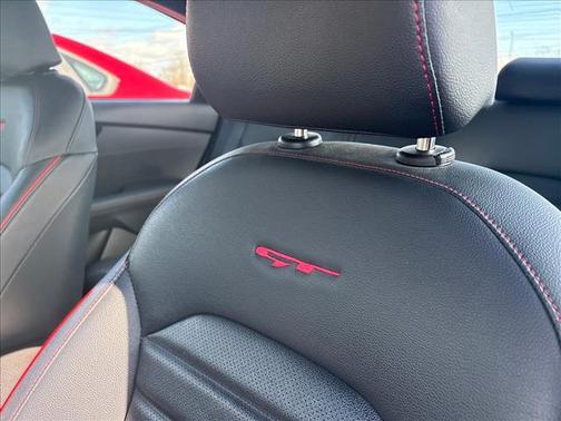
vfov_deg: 53.1
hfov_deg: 67.3
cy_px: 210
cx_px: 280
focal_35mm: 26
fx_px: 421
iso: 125
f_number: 1.6
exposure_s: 1/174
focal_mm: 5.96
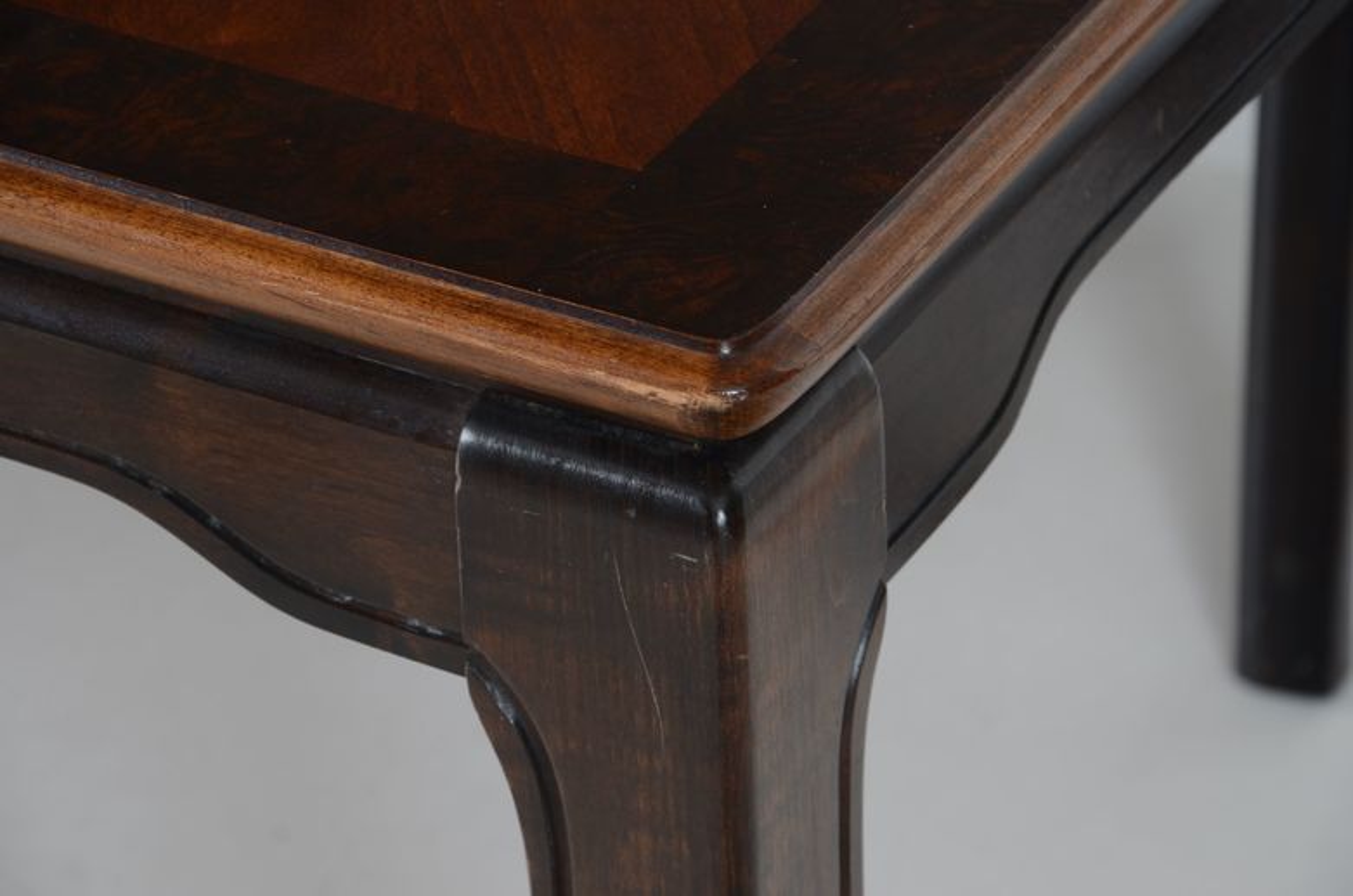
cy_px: 448
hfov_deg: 13.1
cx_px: 676
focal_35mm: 158
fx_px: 5906
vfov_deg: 8.7
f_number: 7.1
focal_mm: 105
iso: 160
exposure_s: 1/60
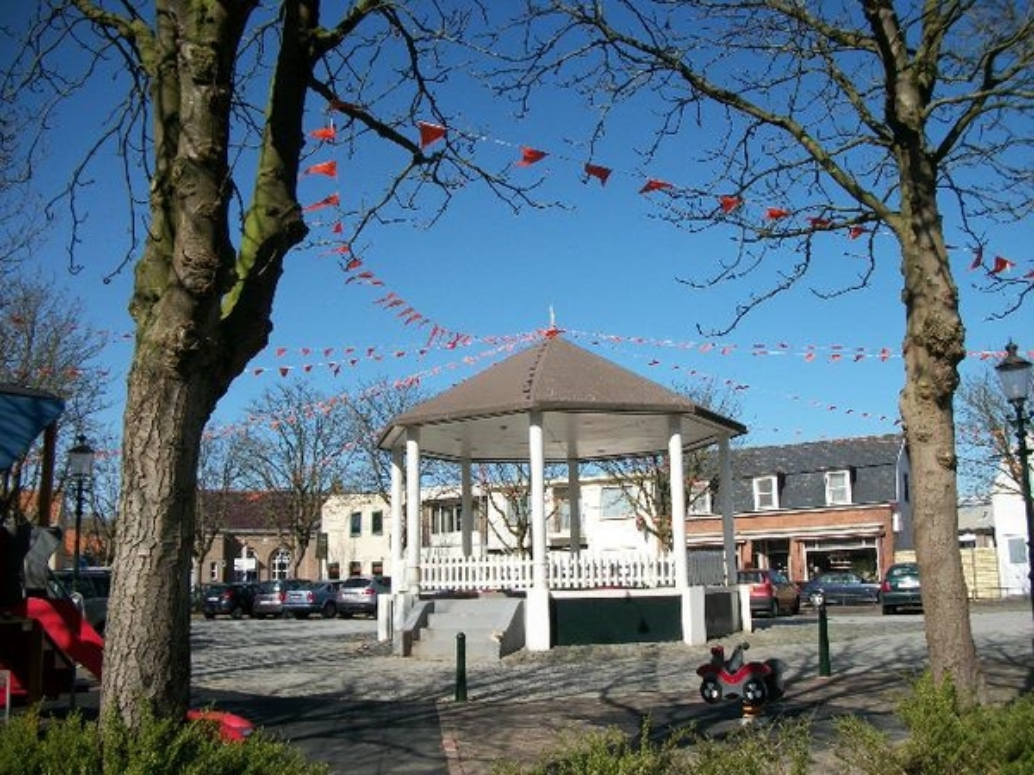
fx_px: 956
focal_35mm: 32
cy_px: 388
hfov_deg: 56.8
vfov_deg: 44.2
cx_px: 517
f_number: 8.8
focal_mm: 5.7
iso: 80
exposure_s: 1/200
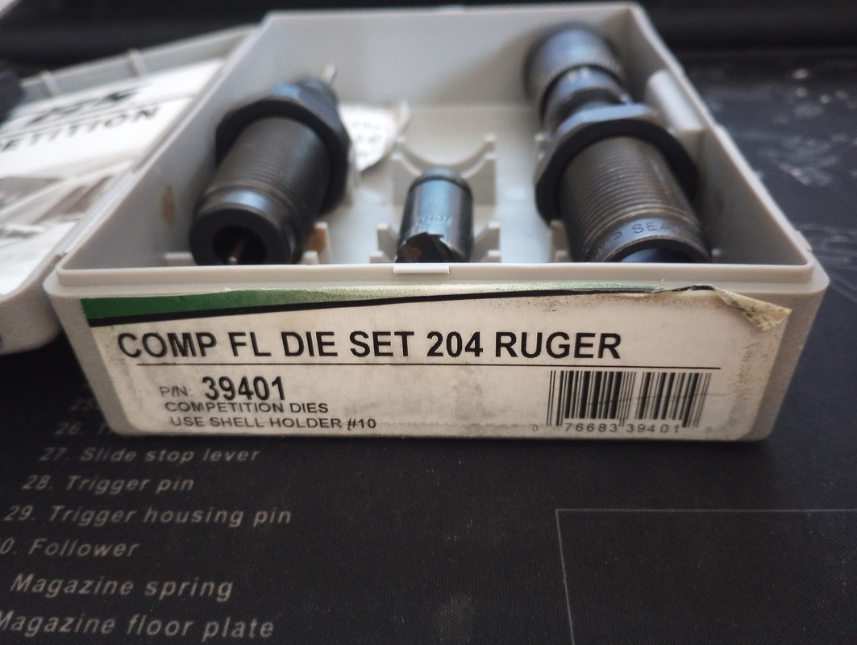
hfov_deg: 63.4
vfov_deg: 49.8
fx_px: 694
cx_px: 428
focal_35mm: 28
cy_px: 322
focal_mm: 4.27
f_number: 1.8
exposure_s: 1/15
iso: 5981
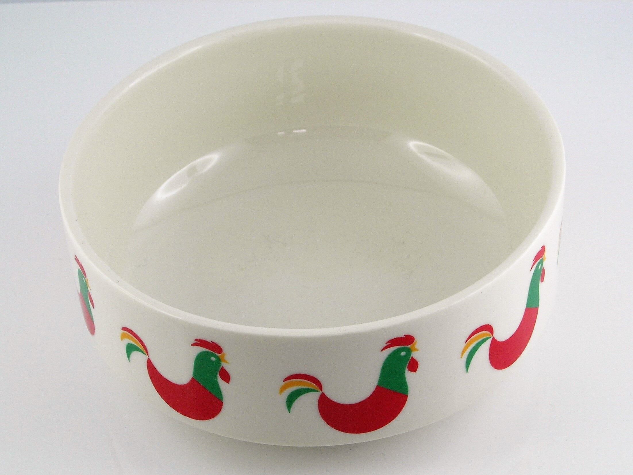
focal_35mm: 82
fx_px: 1499
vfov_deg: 18.0
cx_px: 316
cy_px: 238
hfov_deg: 23.8
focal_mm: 17
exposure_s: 1/56.7
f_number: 6.8
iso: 64
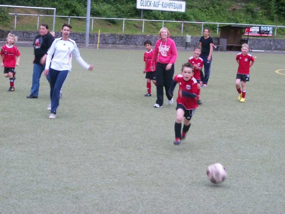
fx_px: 840
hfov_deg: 19.3
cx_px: 142
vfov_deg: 14.5
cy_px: 107
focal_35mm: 102
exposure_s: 1/50
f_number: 4.8
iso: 320
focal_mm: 18.3
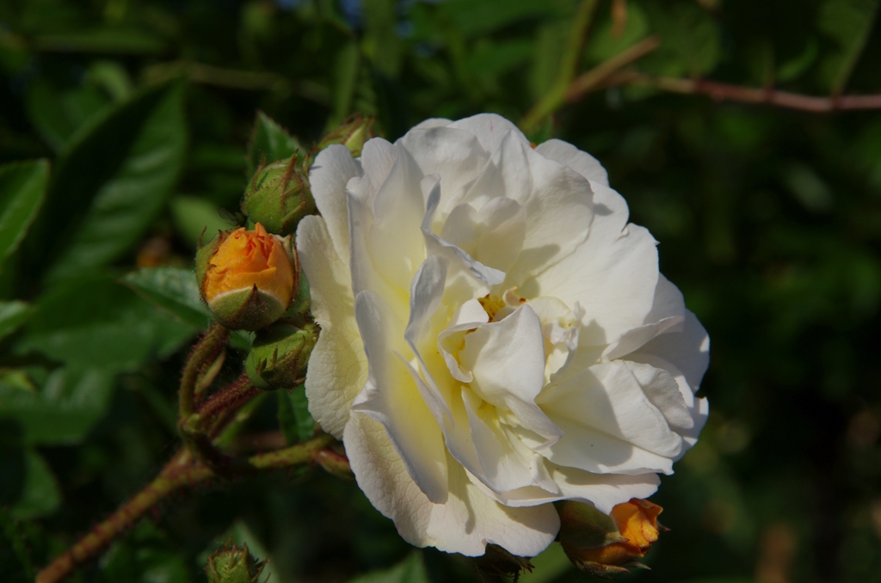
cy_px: 292
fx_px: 4212
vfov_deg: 7.9
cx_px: 440
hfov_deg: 11.9
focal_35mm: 172
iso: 200
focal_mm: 115
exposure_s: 1/400
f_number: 18
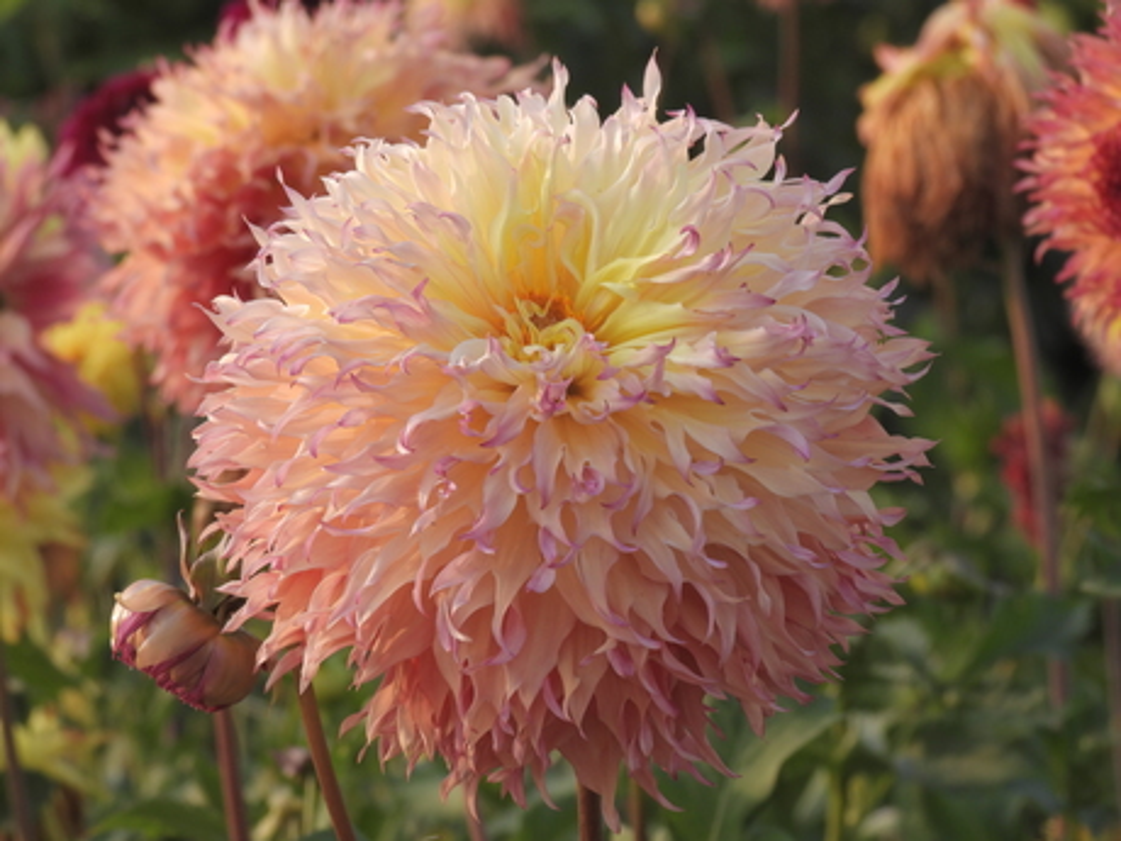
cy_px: 420
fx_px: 6477
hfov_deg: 9.9
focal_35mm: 200
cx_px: 560
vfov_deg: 7.4
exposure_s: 1/160
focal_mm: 35.7
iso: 100
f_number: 4.5
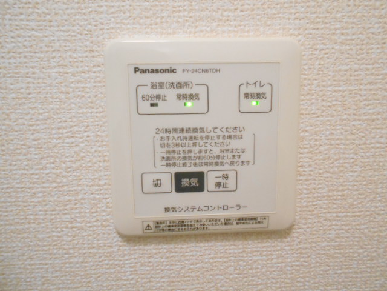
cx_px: 194
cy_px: 146
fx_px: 291
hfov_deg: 67.3
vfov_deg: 53.1
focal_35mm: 26
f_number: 3.2
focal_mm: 4.6
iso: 800
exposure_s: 1/50
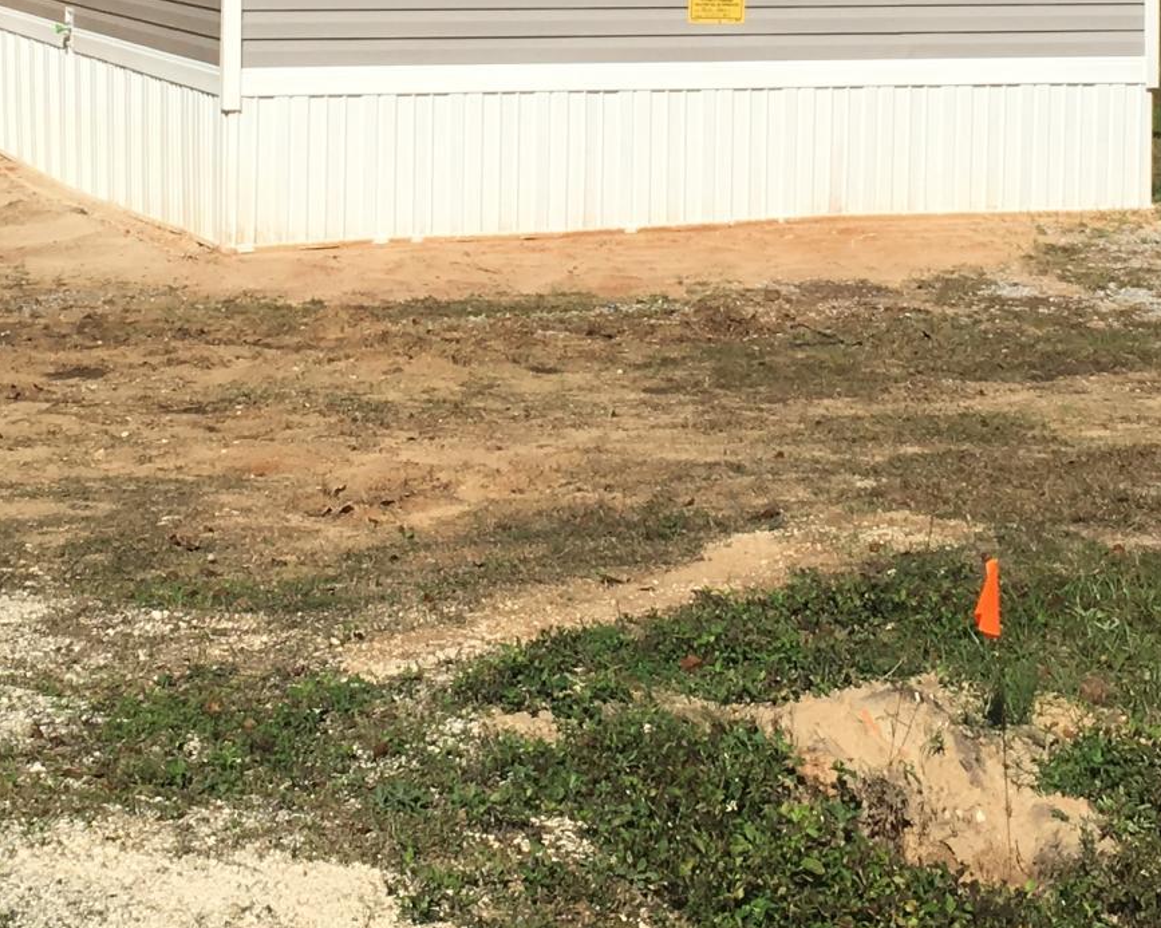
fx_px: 3366
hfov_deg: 19.6
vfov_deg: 15.2
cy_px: -126
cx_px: 482
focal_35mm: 98
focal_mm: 4.15
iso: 25
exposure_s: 1/2564
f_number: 2.2
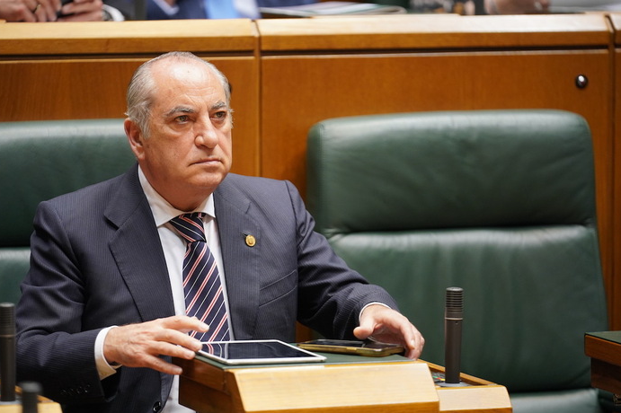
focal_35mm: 205
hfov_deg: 10.0
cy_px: 203
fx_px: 3534
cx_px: 298
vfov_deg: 6.7
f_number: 2.8
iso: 2000
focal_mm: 195
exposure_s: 1/320
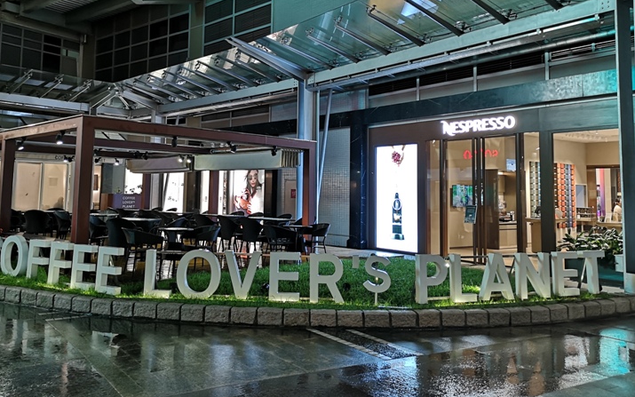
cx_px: 291
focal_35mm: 32
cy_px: 145
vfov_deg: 39.1
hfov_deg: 59.6
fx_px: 554
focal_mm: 3.95
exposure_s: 1/33.3
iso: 250
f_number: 1.8
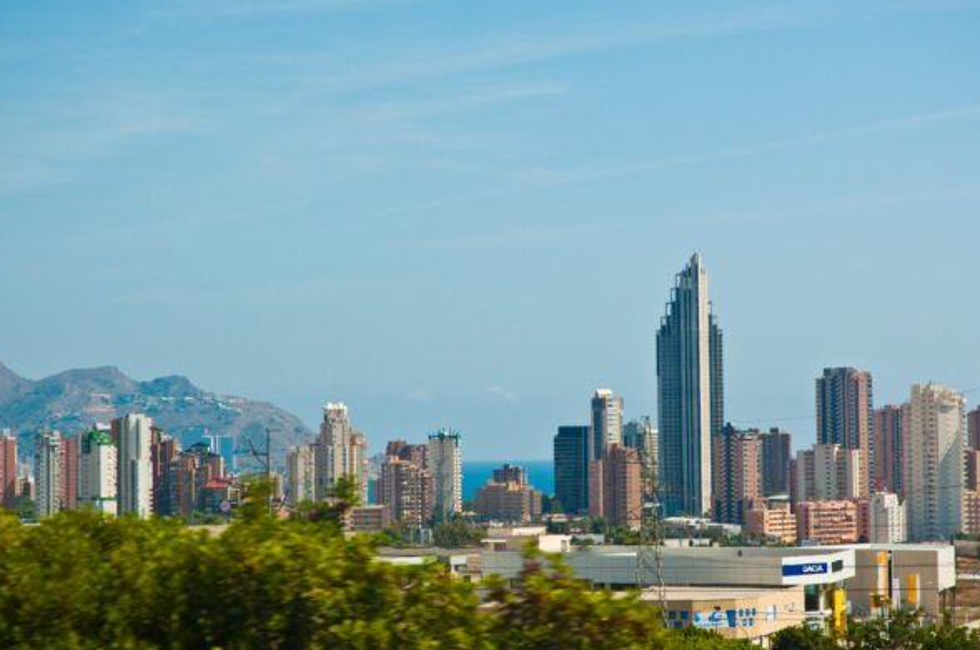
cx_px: 566
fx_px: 3371
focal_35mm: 124
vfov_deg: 11.0
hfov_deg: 16.5
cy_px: 296
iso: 200
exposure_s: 1/640
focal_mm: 70
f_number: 6.3
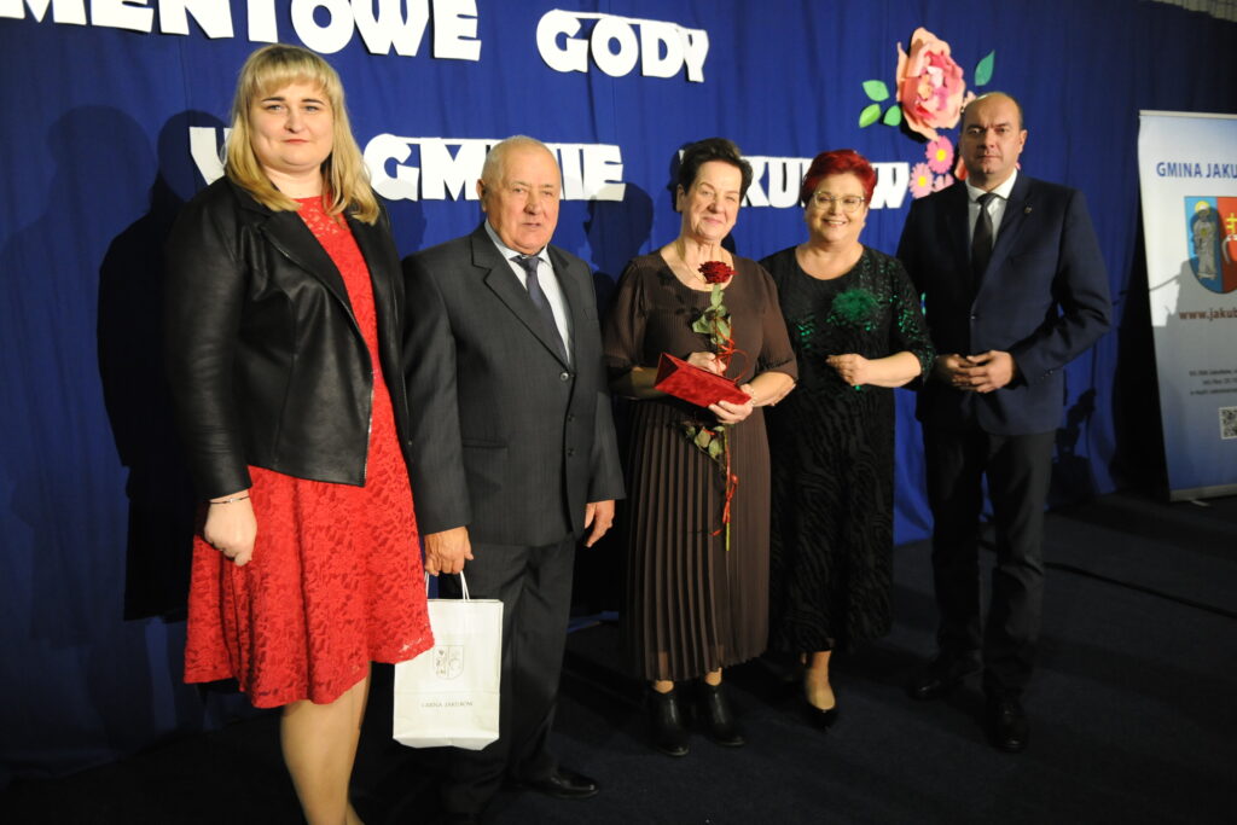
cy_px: 412
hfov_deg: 58.7
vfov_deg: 41.1
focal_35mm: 32
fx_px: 1100
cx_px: 618
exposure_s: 1/160
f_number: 2.8
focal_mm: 32
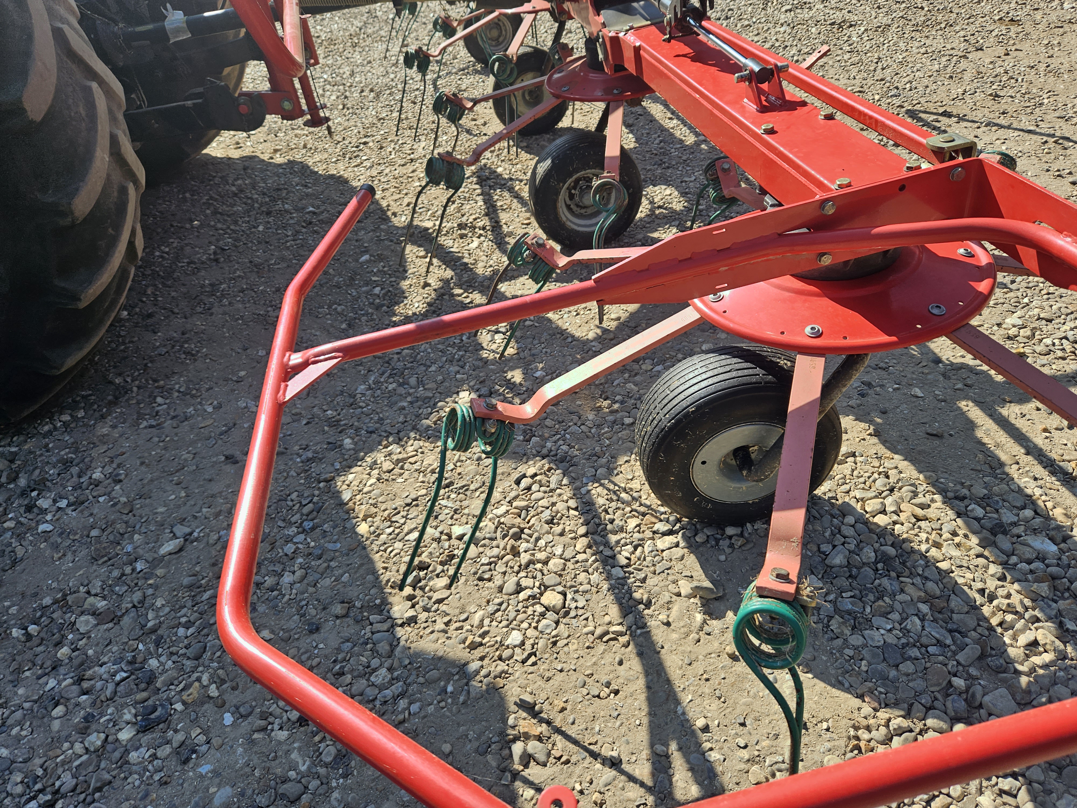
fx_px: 716
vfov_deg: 58.9
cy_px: 404
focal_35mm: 23
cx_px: 538
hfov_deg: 73.9
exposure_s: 1/801
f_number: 1.8
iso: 25
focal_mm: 5.4
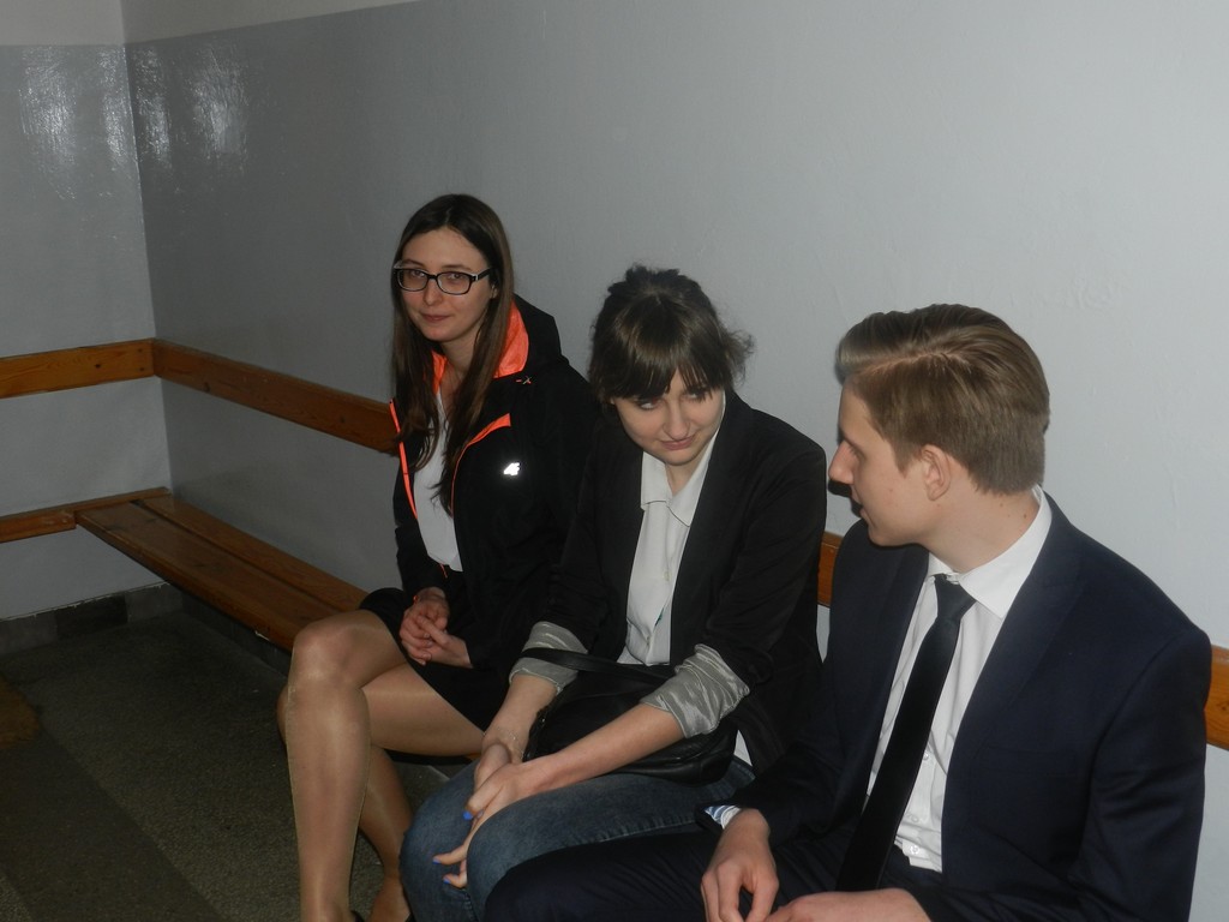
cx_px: 614
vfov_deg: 37.7
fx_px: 1349
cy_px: 461
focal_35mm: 38
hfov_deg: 49.0
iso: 200
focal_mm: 6.7
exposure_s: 1/30
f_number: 4
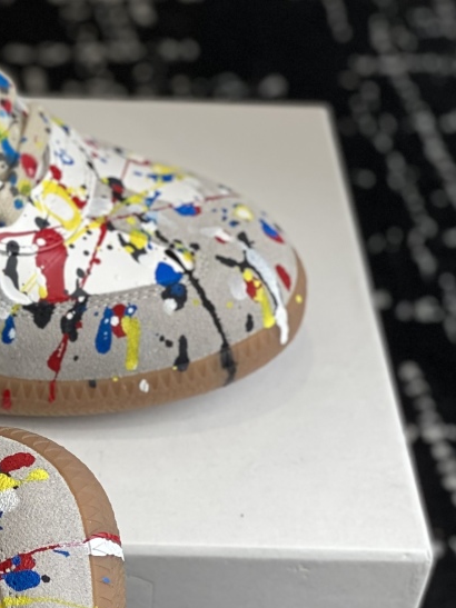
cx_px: -136
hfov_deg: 10.6
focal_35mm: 137
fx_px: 2407
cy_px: 445
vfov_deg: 14.4
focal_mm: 6
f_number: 2
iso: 20
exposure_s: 1/128
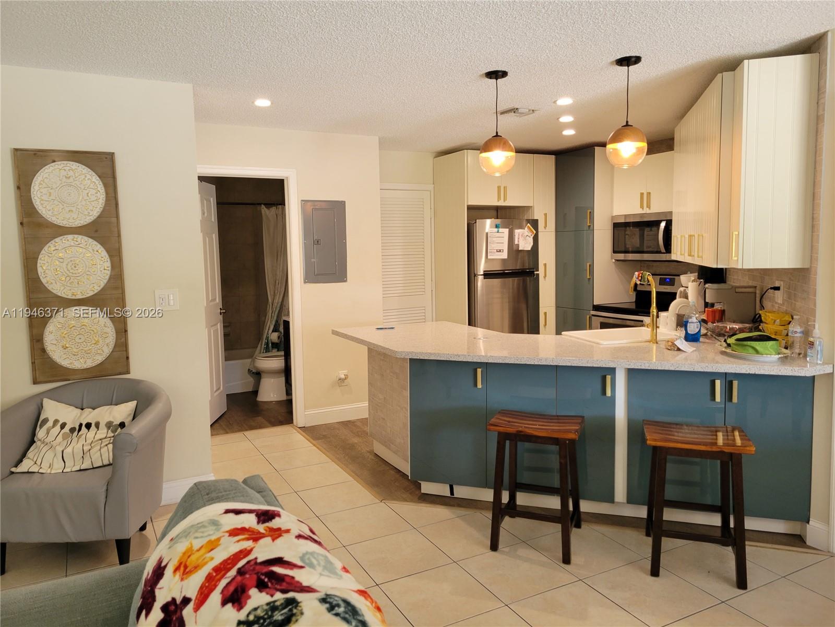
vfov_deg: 53.1
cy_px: 314
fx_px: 627
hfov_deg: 67.3
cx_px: 418
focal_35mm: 26
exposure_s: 1/60
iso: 160
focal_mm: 5.4
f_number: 1.8
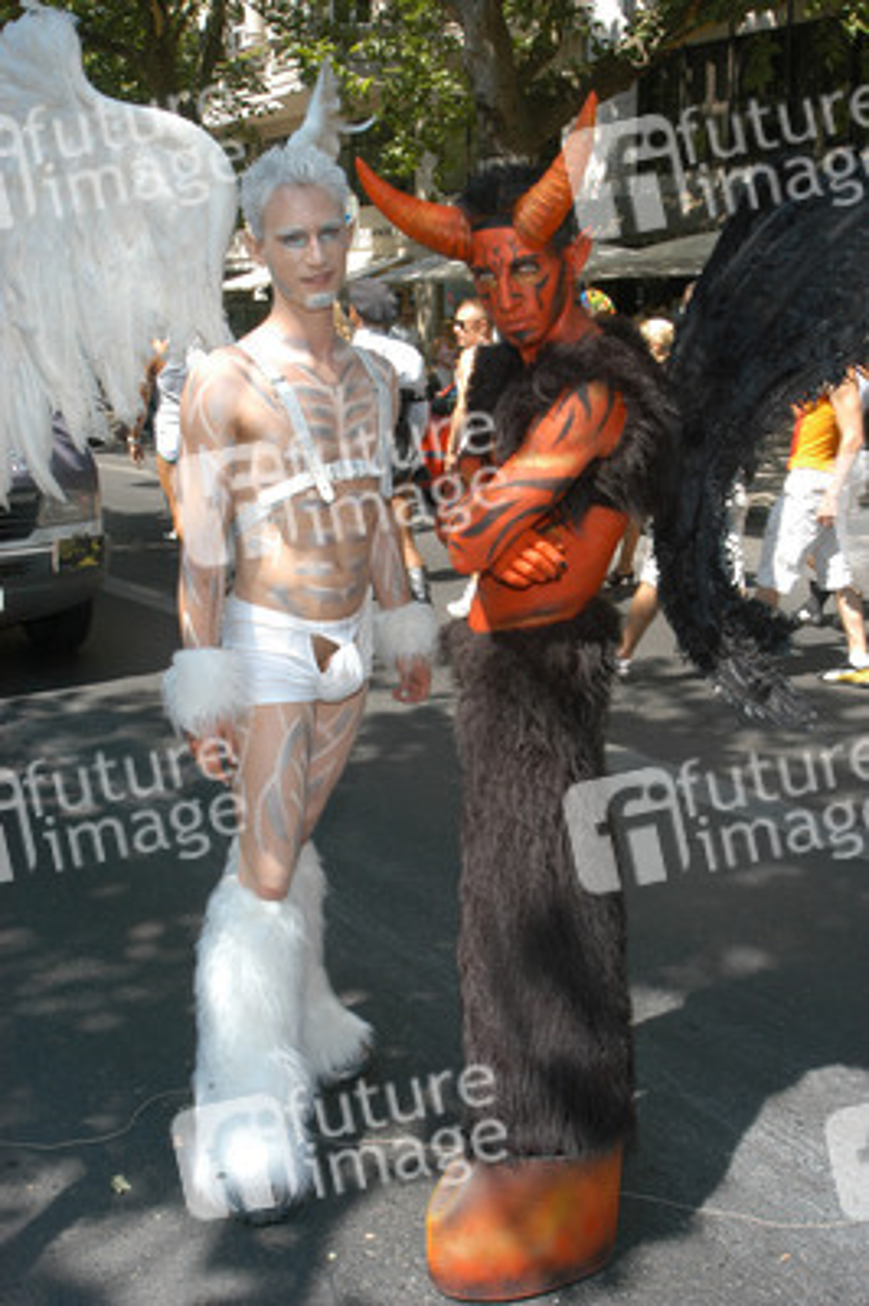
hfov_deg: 31.8
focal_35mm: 42
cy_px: 653
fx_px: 1523
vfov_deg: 46.4
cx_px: 434
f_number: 13
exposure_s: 1/60
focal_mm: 28
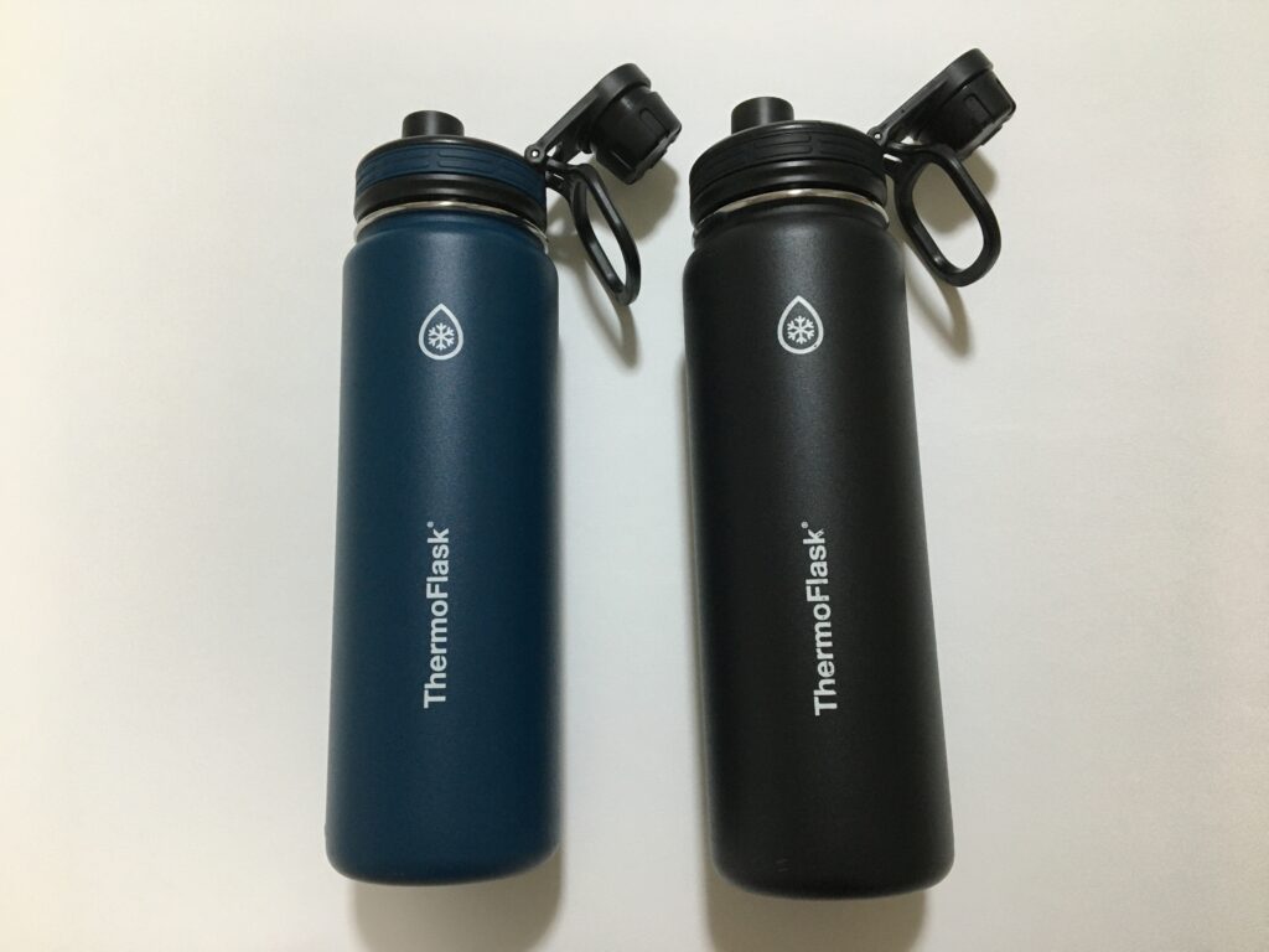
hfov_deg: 61.7
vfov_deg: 48.2
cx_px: 634
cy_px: 476
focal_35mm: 29
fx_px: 1063
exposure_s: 1/33
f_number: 2.2
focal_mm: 4.15
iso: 160
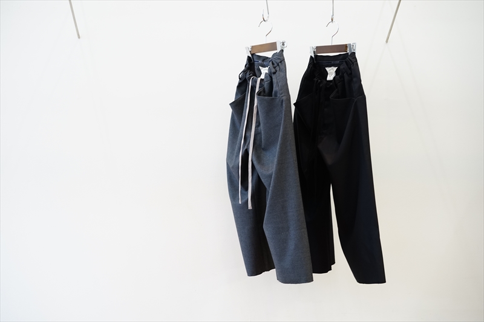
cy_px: 161
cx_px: 242
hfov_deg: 36.3
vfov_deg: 24.6
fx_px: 739
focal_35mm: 55
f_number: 4
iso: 800
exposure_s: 1/60
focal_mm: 55
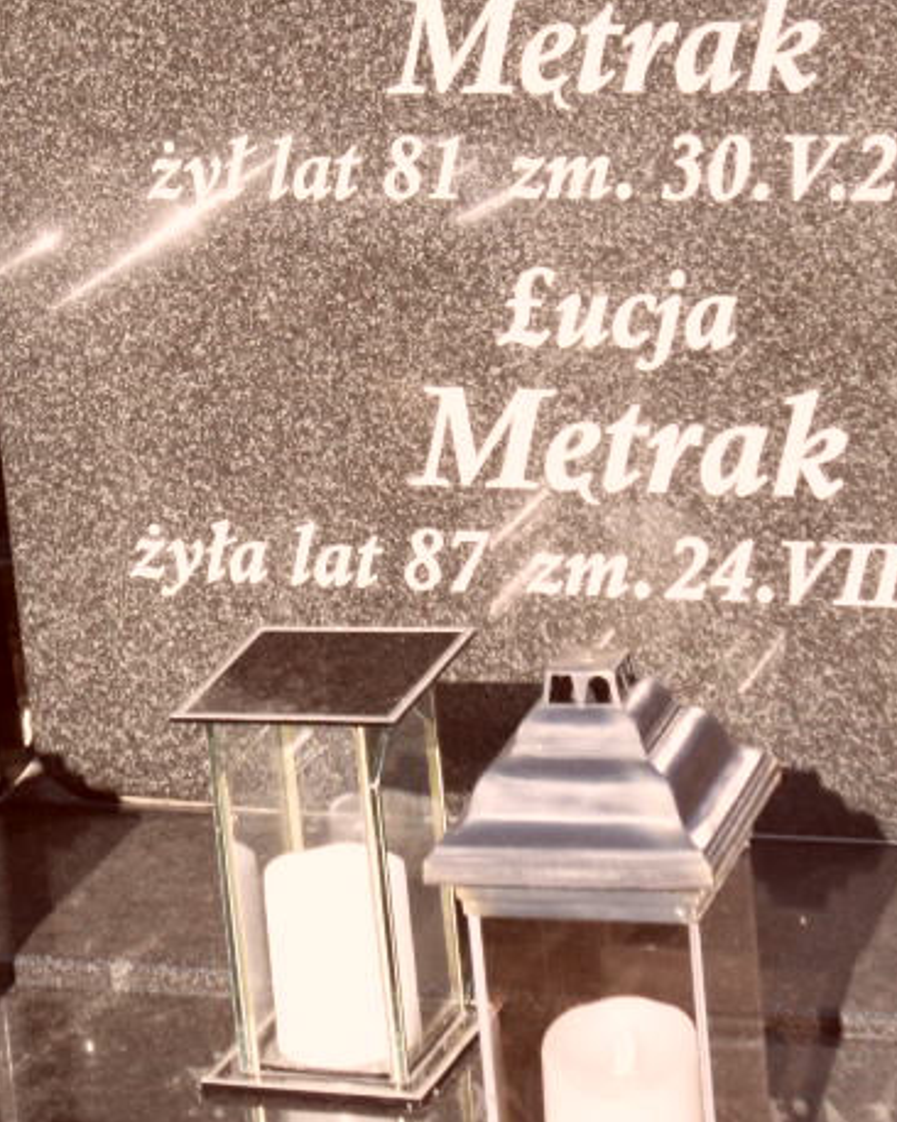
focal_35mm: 131
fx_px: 4350
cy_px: 326
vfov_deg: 14.7
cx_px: 248
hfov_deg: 11.7
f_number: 4
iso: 80
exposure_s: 1/250
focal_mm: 10.3
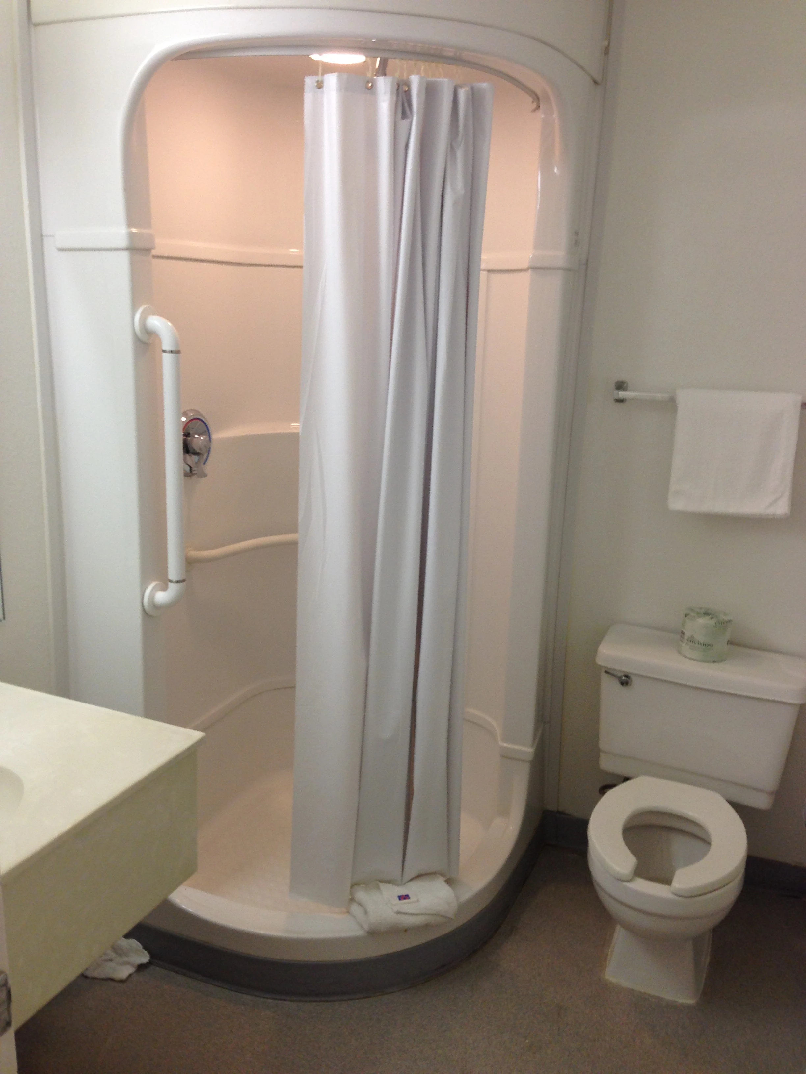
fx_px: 1024
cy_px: 537
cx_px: 403
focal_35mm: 33
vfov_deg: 55.4
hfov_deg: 42.9
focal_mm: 4.13
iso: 80
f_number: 2.4
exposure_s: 1/20
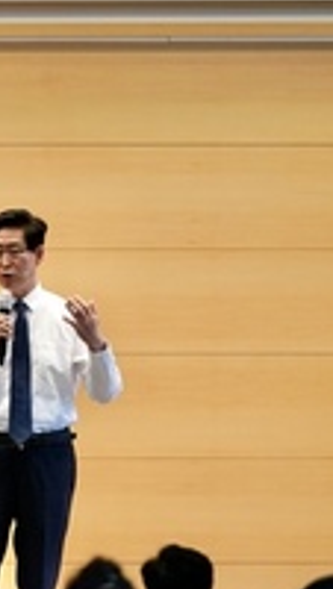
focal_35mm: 424
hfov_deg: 2.9
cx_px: -192
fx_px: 6633
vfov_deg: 5.1
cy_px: 250
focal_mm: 162
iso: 500
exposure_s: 1/200
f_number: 2.8
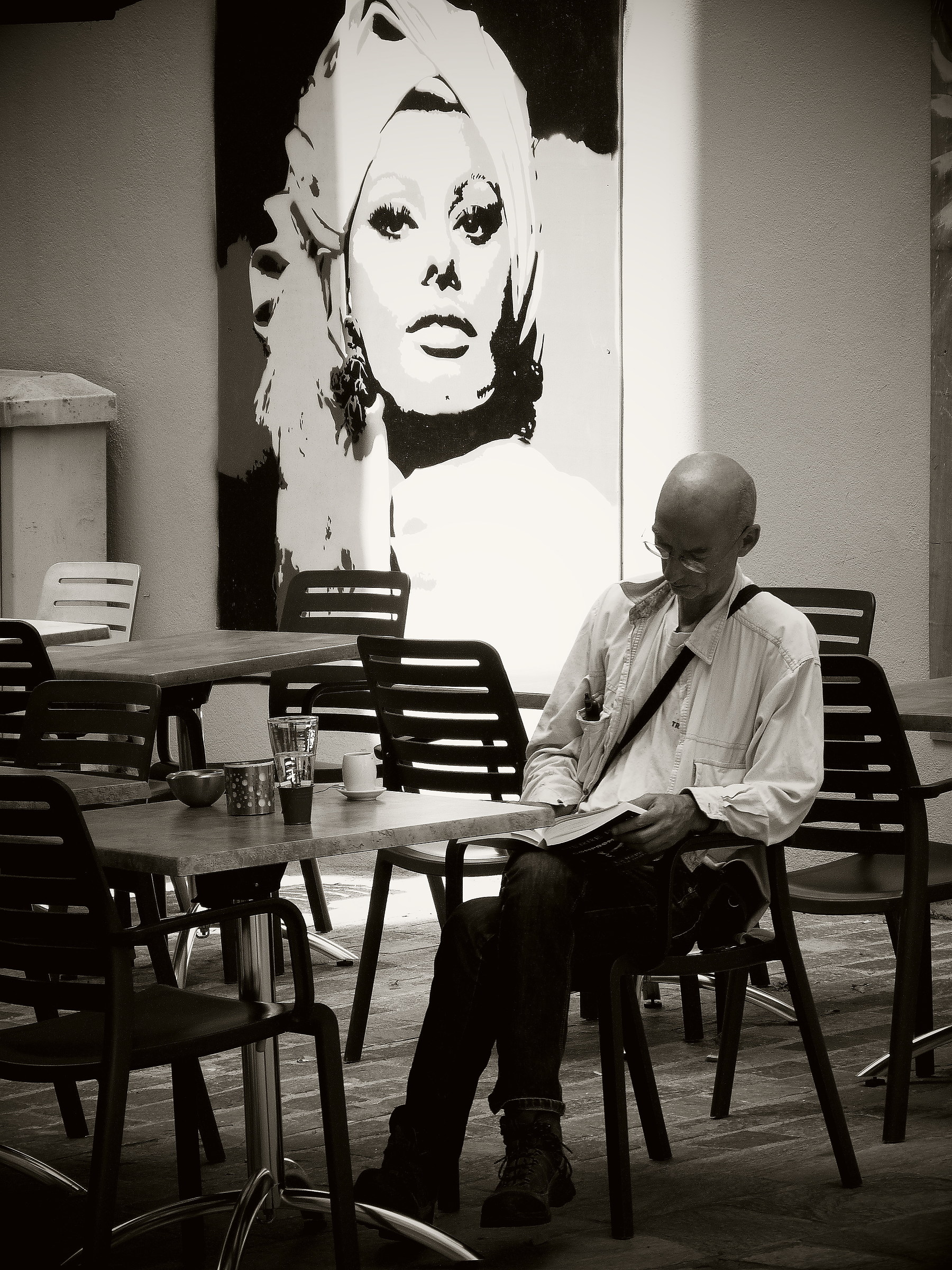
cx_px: 476
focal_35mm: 141
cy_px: 635
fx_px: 5170
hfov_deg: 10.5
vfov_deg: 14.0
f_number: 3.6
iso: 100
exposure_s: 1/125
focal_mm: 25.4
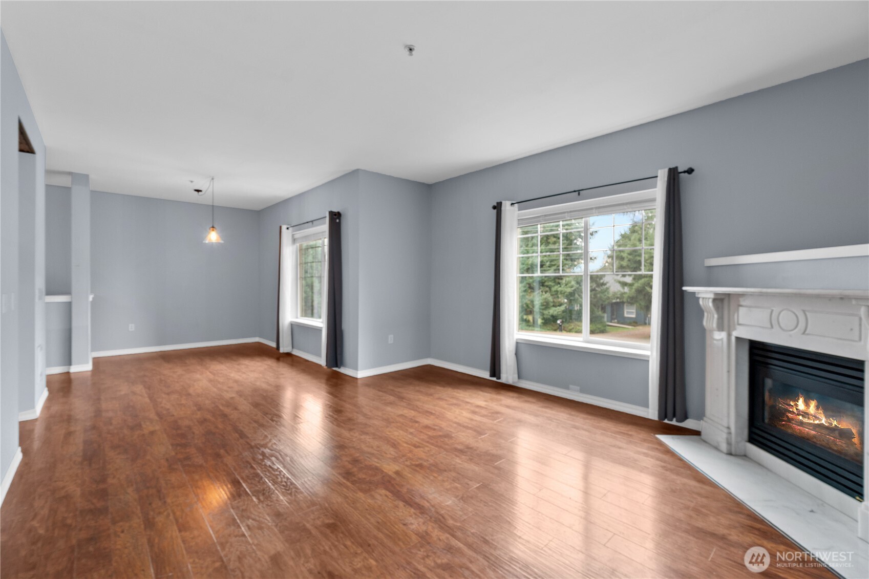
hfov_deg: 100.4
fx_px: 362
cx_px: 434
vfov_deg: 77.3
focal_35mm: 15
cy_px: 290
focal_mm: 10
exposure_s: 1
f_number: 8
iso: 100
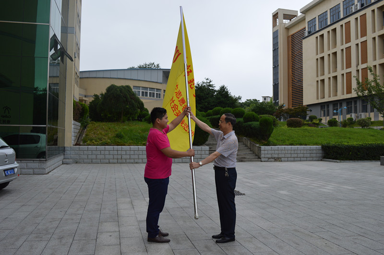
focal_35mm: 32
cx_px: 192
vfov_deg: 41.6
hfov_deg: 59.6
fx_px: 336
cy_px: 128
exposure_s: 1/200
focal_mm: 21
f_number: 7.1
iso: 100
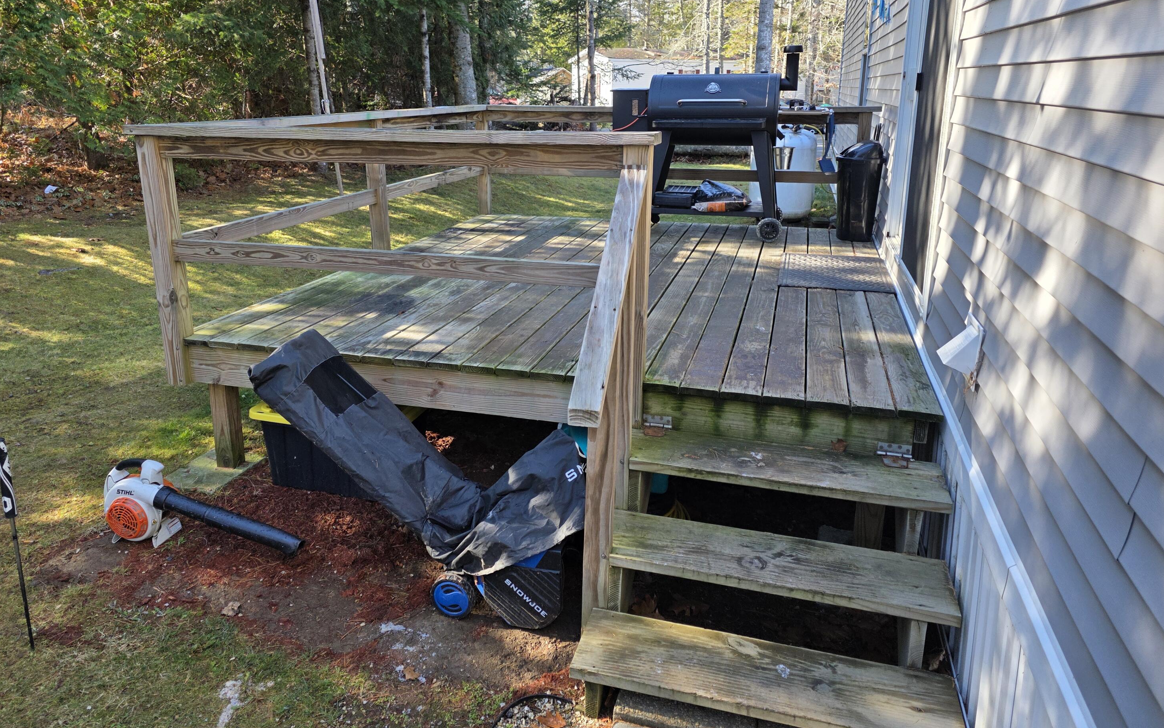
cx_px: 573
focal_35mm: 25
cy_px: 297
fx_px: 793
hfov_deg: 72.5
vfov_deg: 49.0
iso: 50
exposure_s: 1/359
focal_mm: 6.3
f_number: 1.7
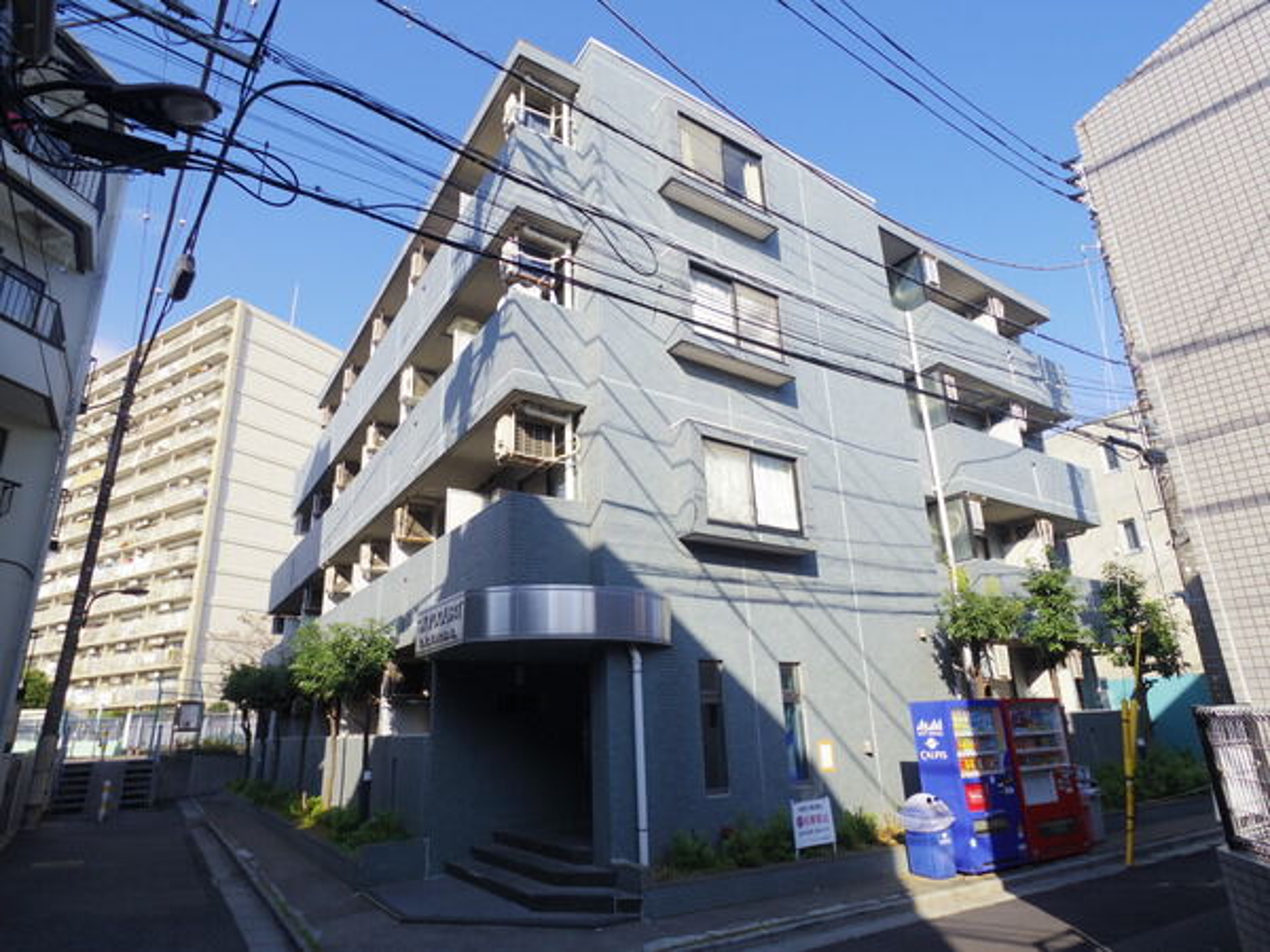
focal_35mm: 19
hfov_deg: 84.7
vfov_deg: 68.7
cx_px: 635
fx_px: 697
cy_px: 476
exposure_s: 1/125
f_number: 5
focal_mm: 4.1
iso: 200
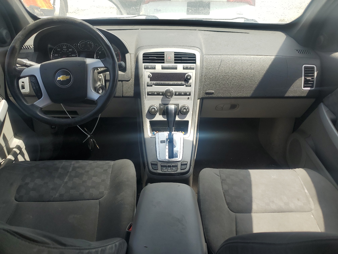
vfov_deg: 53.1
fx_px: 254
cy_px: 127
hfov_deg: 67.3
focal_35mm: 26
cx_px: 169
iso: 50
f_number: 1.5
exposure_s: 1/909
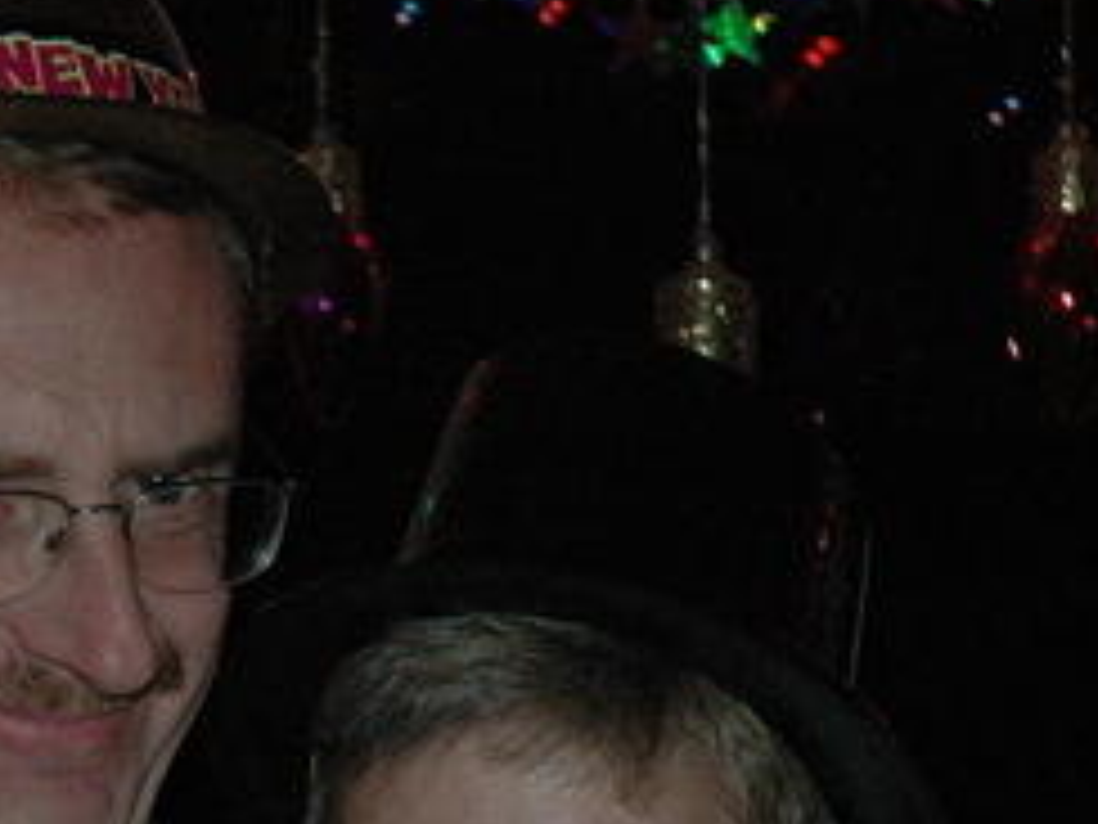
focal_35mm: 181
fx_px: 5741
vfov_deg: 8.1
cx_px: 392
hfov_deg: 10.9
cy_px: 885
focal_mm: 48
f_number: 4.5
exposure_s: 1/60
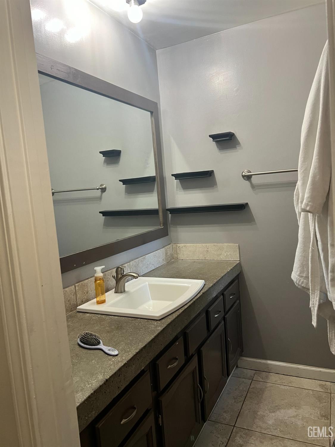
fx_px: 335
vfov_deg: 67.3
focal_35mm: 26
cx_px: 168
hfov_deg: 53.1
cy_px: 224
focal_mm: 5.7
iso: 160
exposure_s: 1/60
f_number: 1.5
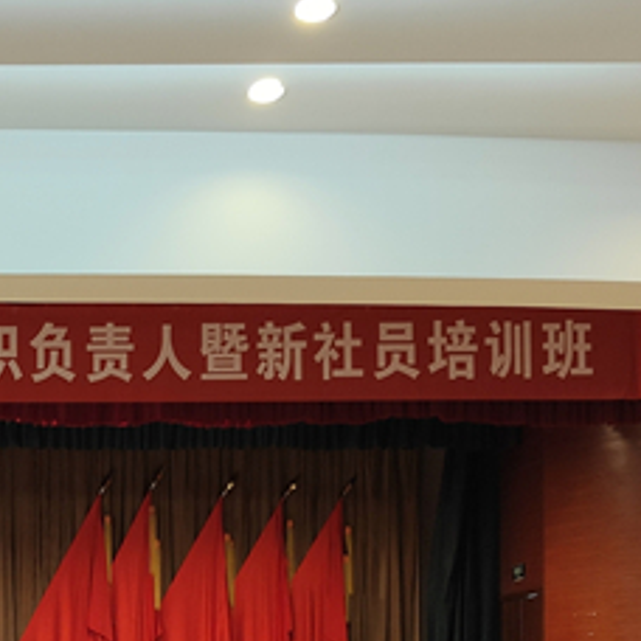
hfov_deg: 18.9
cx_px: -115
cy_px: 662
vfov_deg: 19.3
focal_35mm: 87
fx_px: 1823
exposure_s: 1/50
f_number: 1.8
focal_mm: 5.59
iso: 162
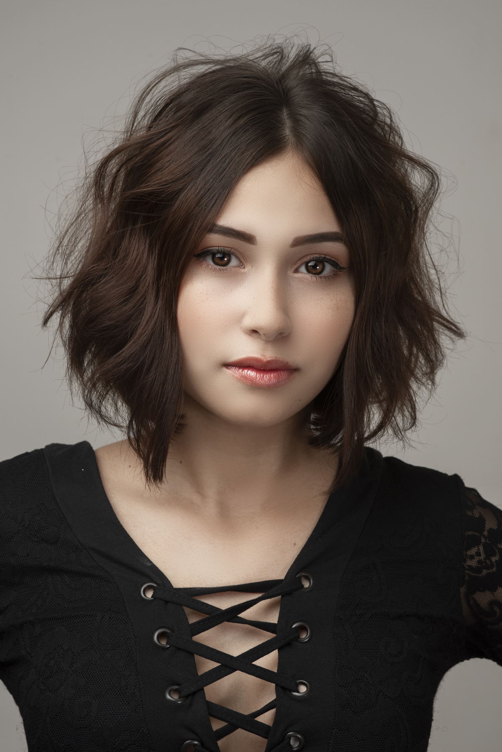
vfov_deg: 23.9
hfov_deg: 16.1
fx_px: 1776
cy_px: 376
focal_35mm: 85
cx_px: 251
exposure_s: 1/200
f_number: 11
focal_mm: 85
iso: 125
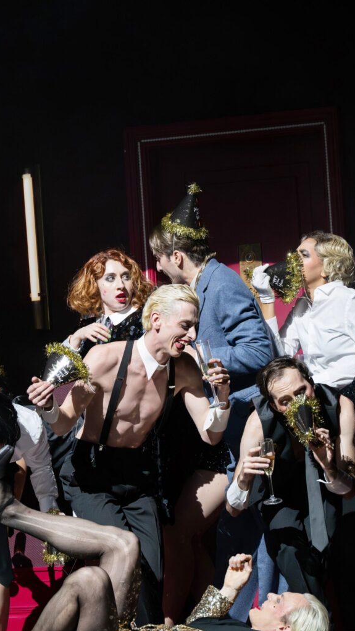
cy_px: 316
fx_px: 3514
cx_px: 149
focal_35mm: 210
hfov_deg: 5.8
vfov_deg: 10.3
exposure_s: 1/250
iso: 6400
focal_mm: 200
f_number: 7.1
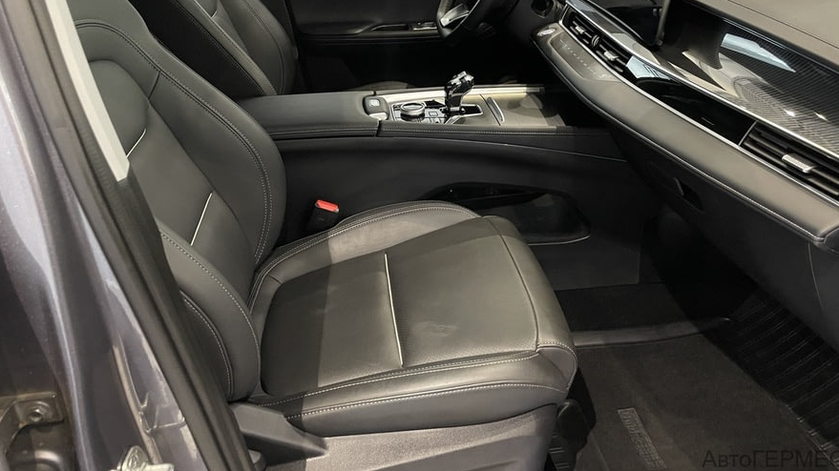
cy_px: 156
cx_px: 425
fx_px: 645
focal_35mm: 29
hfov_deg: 66.1
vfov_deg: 39.7
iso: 640
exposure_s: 1/25
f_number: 1.6
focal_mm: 4.2
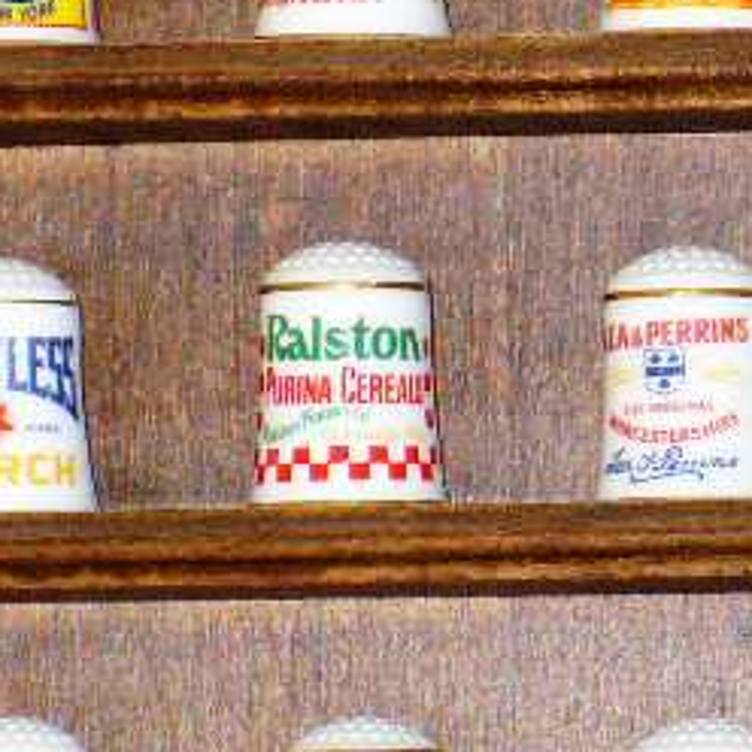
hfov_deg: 3.1
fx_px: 13813
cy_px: 415
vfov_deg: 3.1
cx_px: 425
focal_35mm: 562
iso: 160
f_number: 4.4
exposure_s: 1/30
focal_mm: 32.5
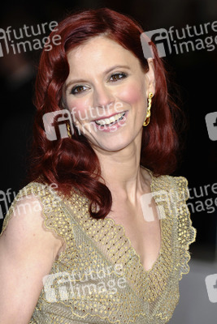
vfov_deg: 8.3
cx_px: 108
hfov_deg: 5.6
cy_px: 162
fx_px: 2236
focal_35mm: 248
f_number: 4.5
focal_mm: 165
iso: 320
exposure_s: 1/200
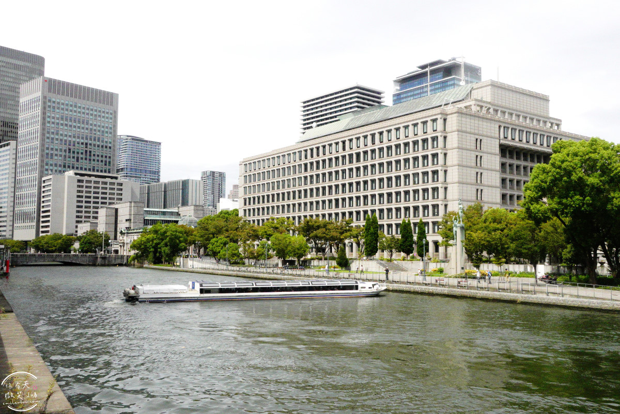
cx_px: 310
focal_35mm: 33
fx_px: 568
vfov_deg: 40.0
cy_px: 207
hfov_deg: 57.2
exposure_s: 1/800
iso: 2500
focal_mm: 12.79
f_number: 8
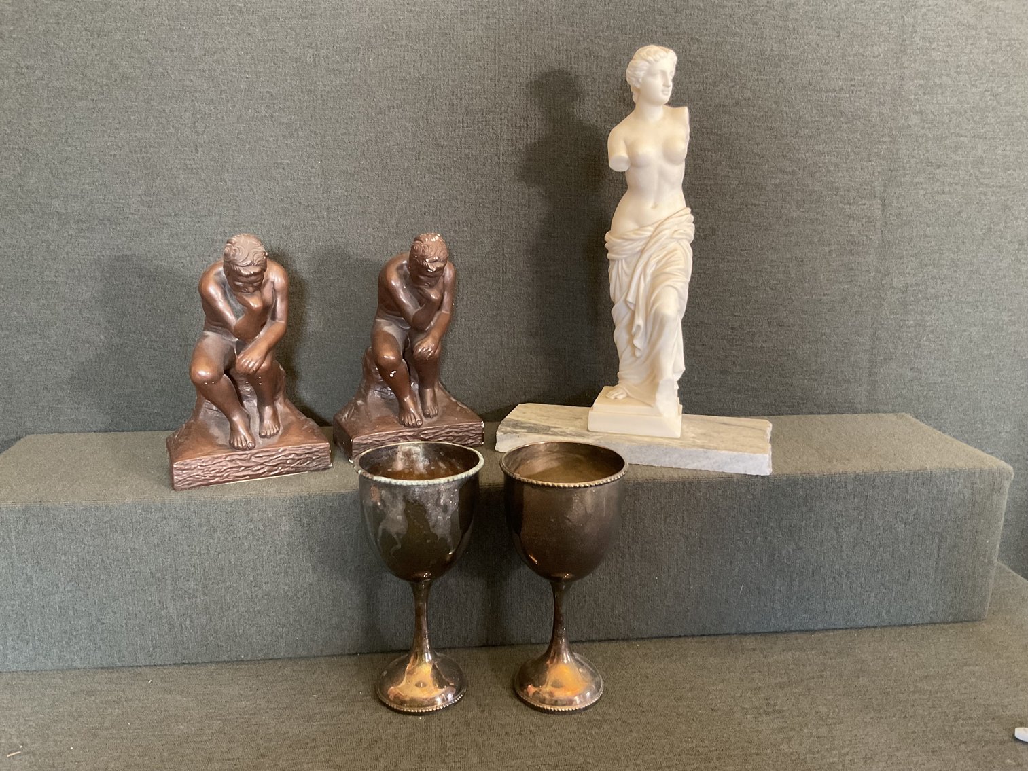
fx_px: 861
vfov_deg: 48.2
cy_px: 386
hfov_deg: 61.7
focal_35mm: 29
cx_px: 514
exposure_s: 1/30
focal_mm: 3
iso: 320
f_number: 1.8
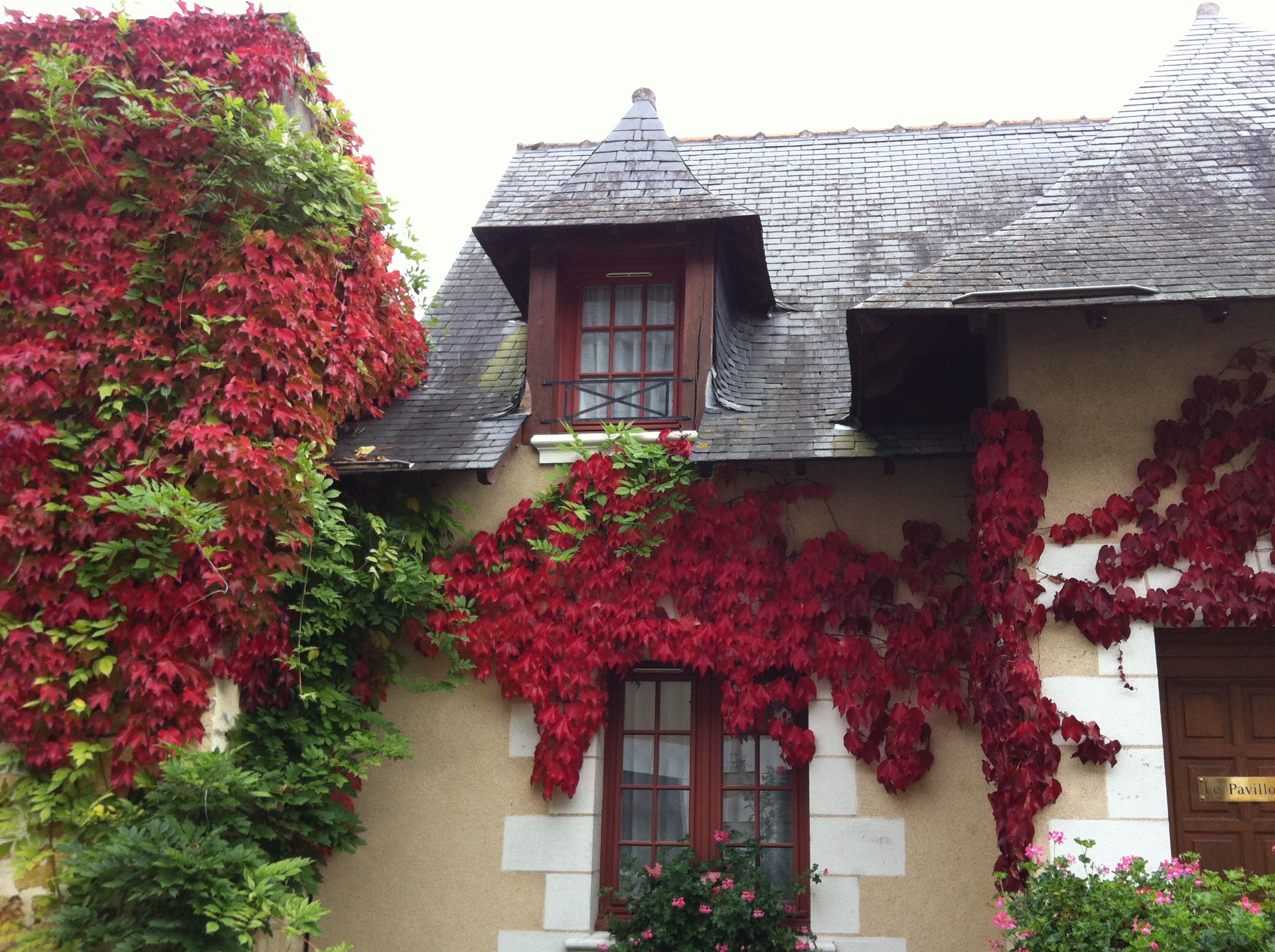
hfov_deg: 47.9
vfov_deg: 36.7
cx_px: 688
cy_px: 492
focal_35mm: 39
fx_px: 1434
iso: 80
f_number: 2.8
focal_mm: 3.85
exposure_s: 1/129
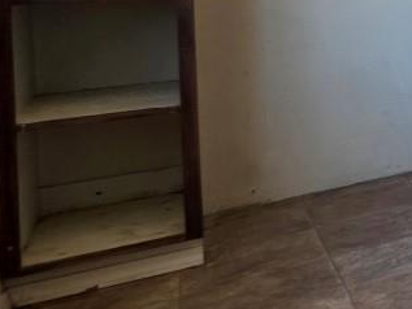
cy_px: -38
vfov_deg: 23.2
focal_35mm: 59
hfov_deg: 16.8
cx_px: 918
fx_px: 702
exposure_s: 1/60
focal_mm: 2.2
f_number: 1.9
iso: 160
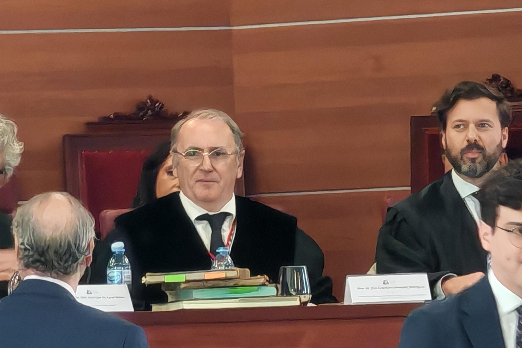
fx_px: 5827
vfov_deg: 3.4
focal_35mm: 402
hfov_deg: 5.1
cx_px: 310
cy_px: 234
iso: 200
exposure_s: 1/33
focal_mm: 8.67
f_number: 2.4
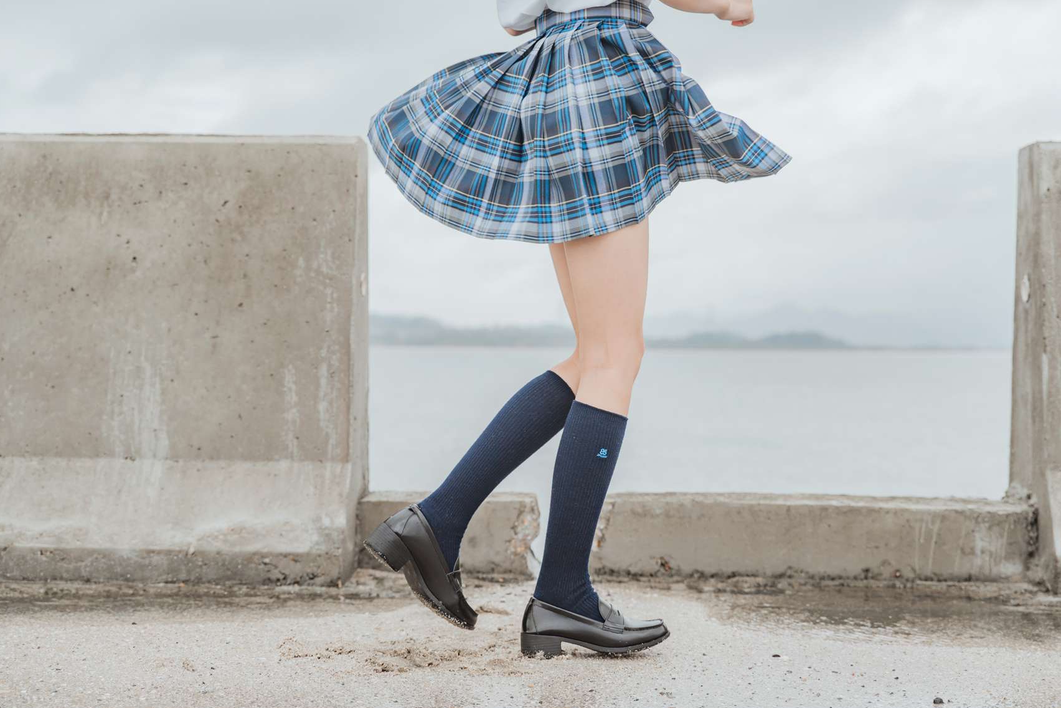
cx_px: 556
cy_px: 343
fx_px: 1680
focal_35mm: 57
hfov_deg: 35.0
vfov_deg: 23.8
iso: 160
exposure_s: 1/500
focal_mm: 54
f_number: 3.5
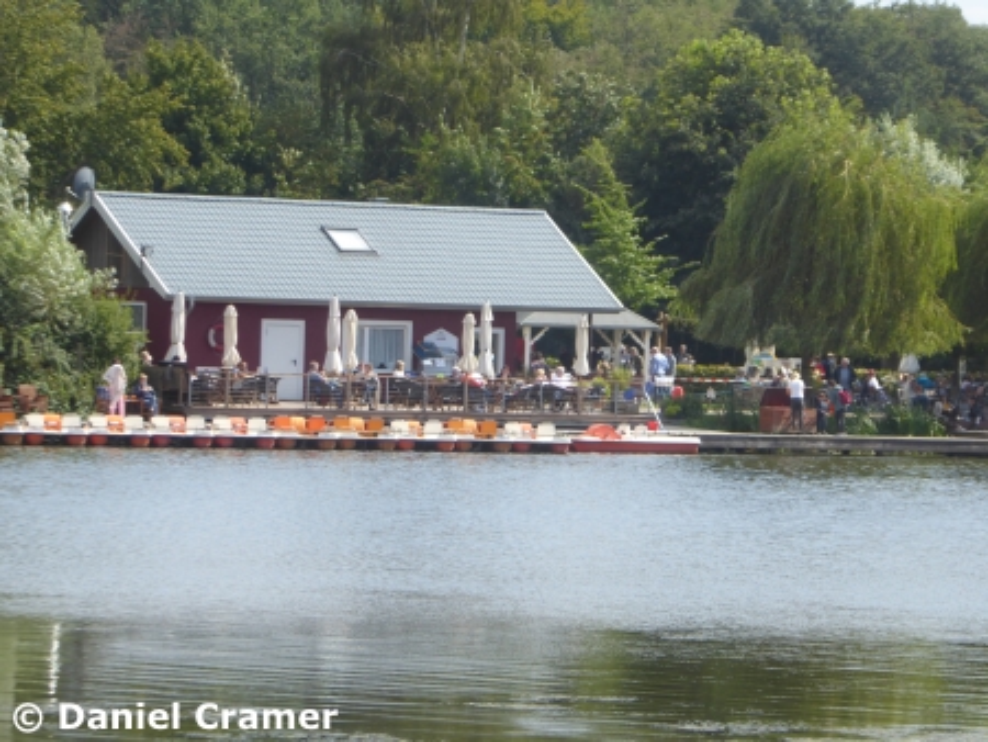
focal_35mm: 231
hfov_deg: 8.6
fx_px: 6597
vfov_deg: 6.4
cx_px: 494
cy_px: 371
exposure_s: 1/200
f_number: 5.6
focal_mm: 41.4
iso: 80
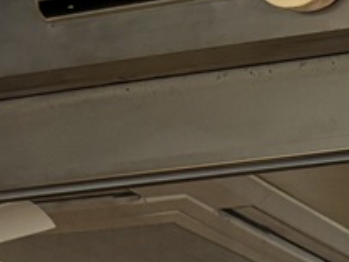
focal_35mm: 152
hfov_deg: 11.2
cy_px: 716
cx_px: 792
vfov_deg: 8.5
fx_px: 1533
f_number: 1.6
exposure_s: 1/100
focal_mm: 5.96
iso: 125
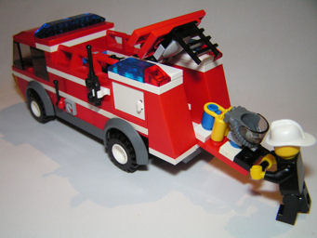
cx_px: 158
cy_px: 119
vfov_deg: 37.7
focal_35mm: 38
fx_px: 348
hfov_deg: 49.0
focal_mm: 6.3
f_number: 2.8
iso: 200
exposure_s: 1/40
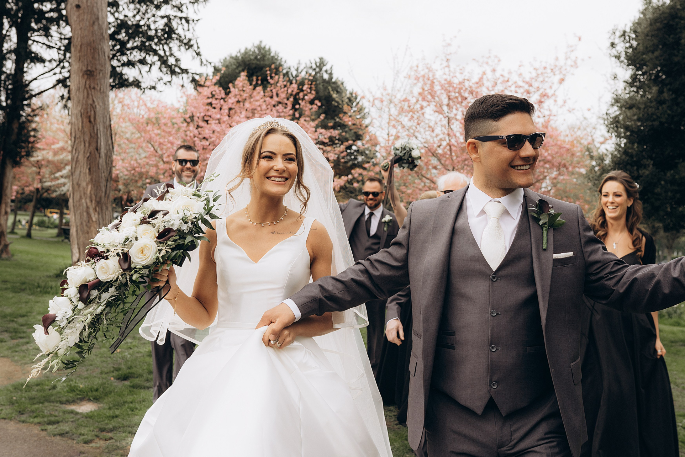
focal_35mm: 41
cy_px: 201
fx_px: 780
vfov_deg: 32.6
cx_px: 380
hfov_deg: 47.3
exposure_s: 1/800
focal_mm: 35
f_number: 4.5
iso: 320
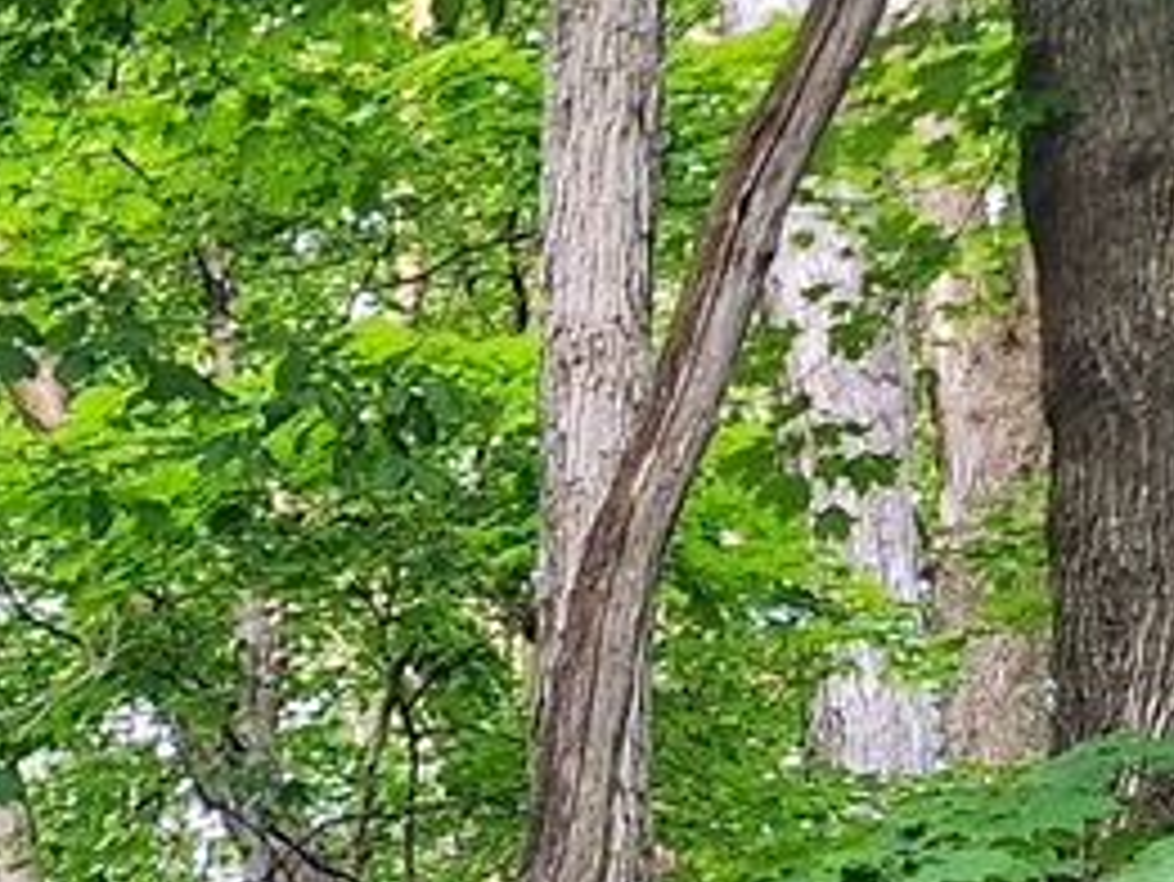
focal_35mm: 127
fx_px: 4309
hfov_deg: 13.8
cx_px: -954
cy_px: 2241
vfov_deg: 10.0
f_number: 1.8
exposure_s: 1/120
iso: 400
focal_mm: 5.4
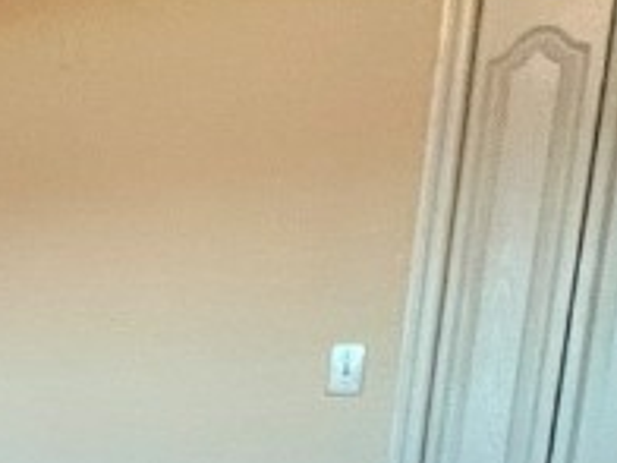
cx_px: -545
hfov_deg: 19.6
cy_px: 611
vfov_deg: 19.8
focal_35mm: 68
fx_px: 1212
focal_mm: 1.57
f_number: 1.8
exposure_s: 1/60
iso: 250
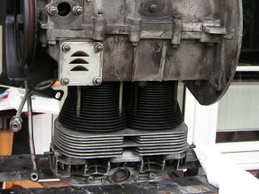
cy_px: 40
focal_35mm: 76
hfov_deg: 25.6
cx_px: 117
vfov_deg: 19.2
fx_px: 569
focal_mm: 6.3
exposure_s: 1/40
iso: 50
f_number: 2.8
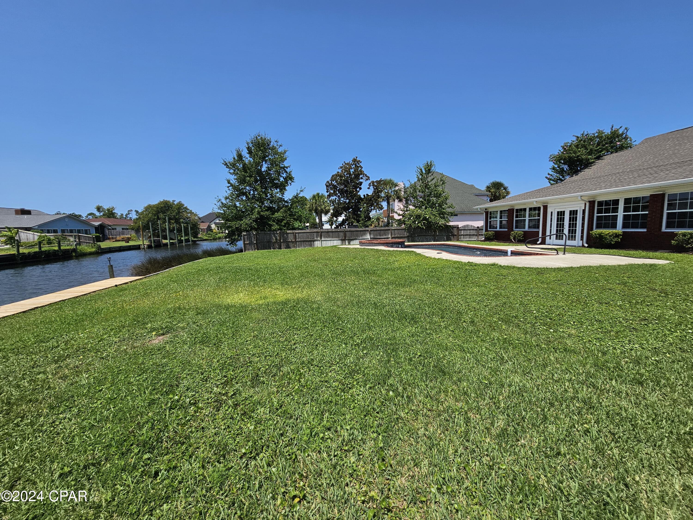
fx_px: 260
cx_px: 346
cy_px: 260
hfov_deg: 106.2
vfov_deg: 89.9
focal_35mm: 13
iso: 50
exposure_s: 1/3647
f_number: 2.2
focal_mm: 2.2
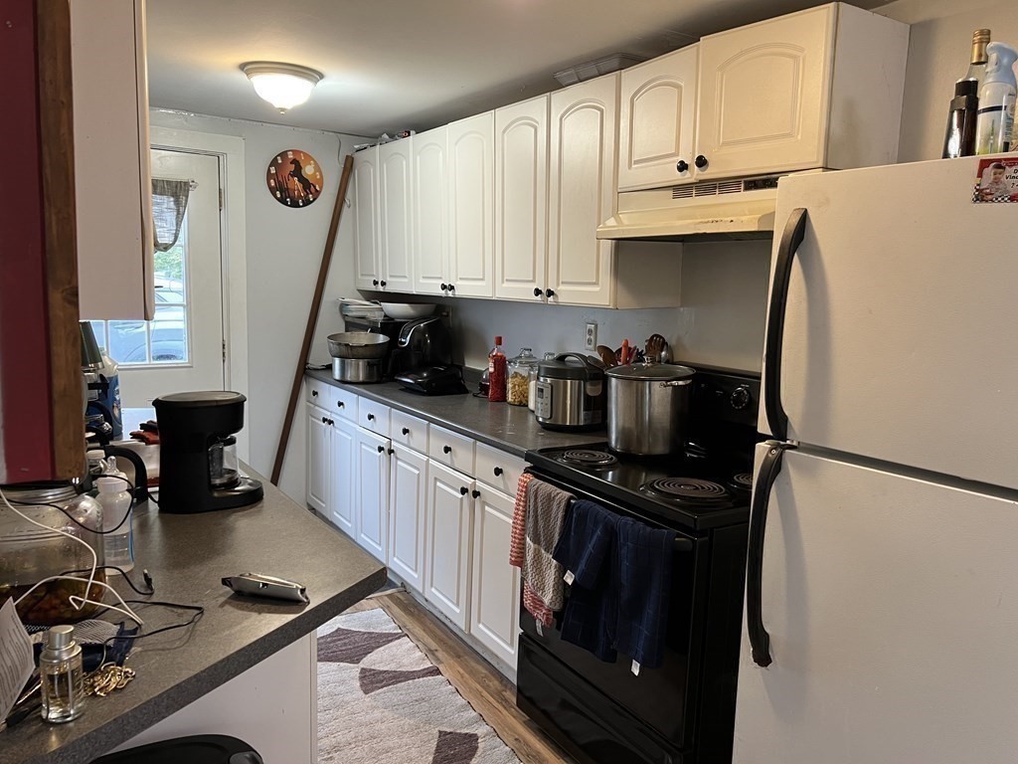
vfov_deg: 53.1
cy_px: 382
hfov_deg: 67.3
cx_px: 509
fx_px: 765
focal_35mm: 26
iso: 100
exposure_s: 1/60
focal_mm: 5.7
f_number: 1.5
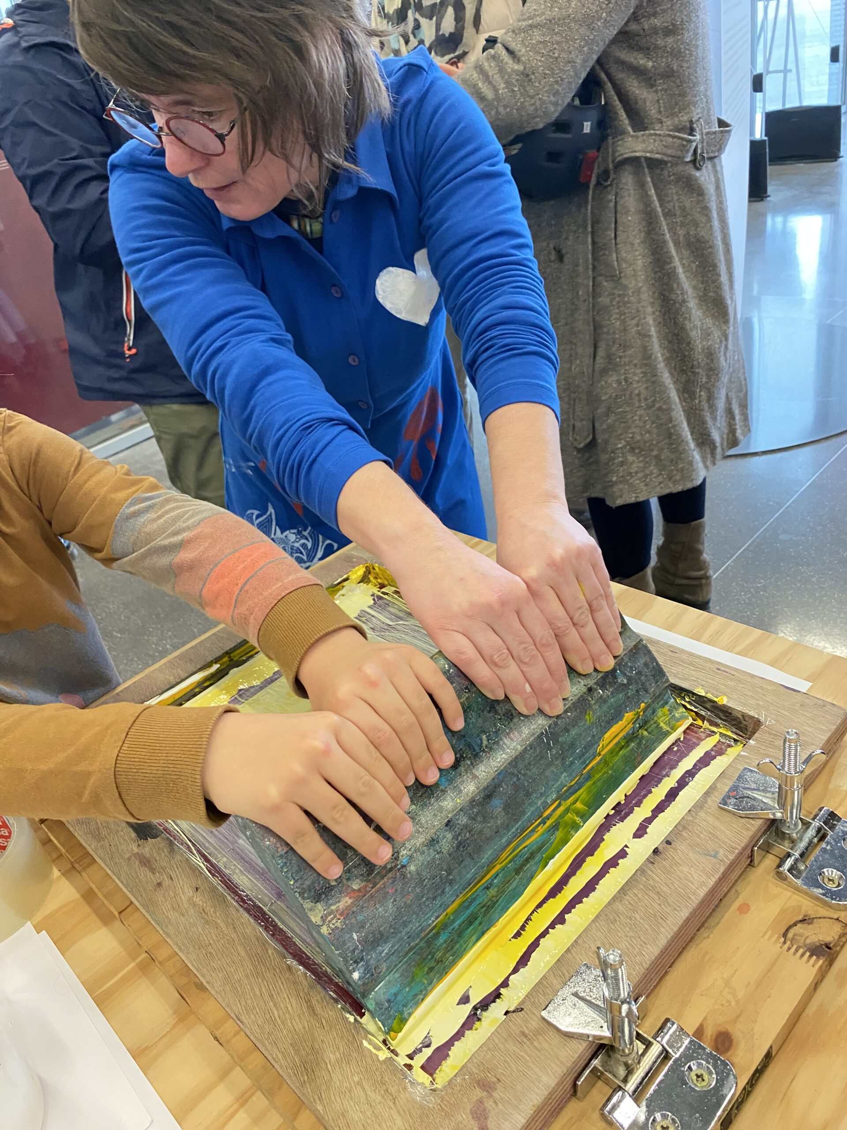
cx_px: 424
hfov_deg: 53.1
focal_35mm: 26
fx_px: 848
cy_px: 565
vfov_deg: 67.3
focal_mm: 4.25
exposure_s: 1/50
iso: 400
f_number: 1.8
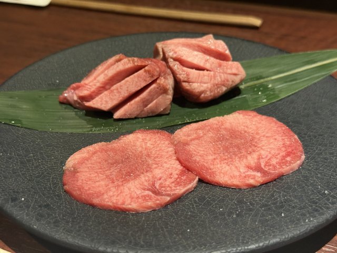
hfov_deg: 39.7
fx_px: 467
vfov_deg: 30.3
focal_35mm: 48
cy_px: 126
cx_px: 168
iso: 200
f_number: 1.78
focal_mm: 6.76
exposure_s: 1/59
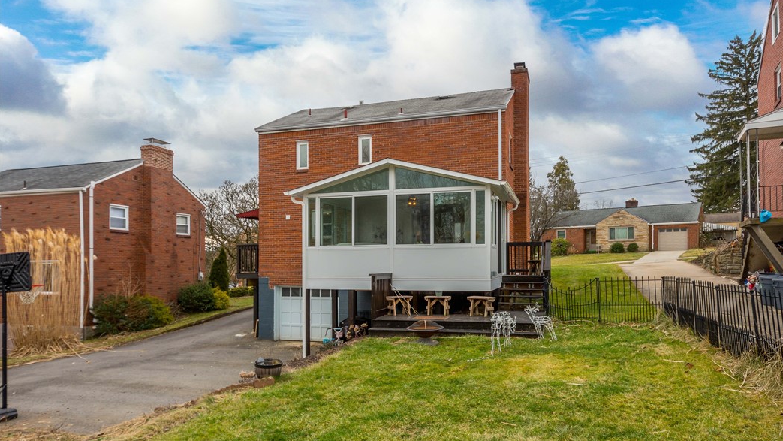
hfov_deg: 75.0
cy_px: 251
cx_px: 406
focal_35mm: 25
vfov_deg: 46.6
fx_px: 510
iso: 100
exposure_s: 1/200
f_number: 6.3
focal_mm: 15
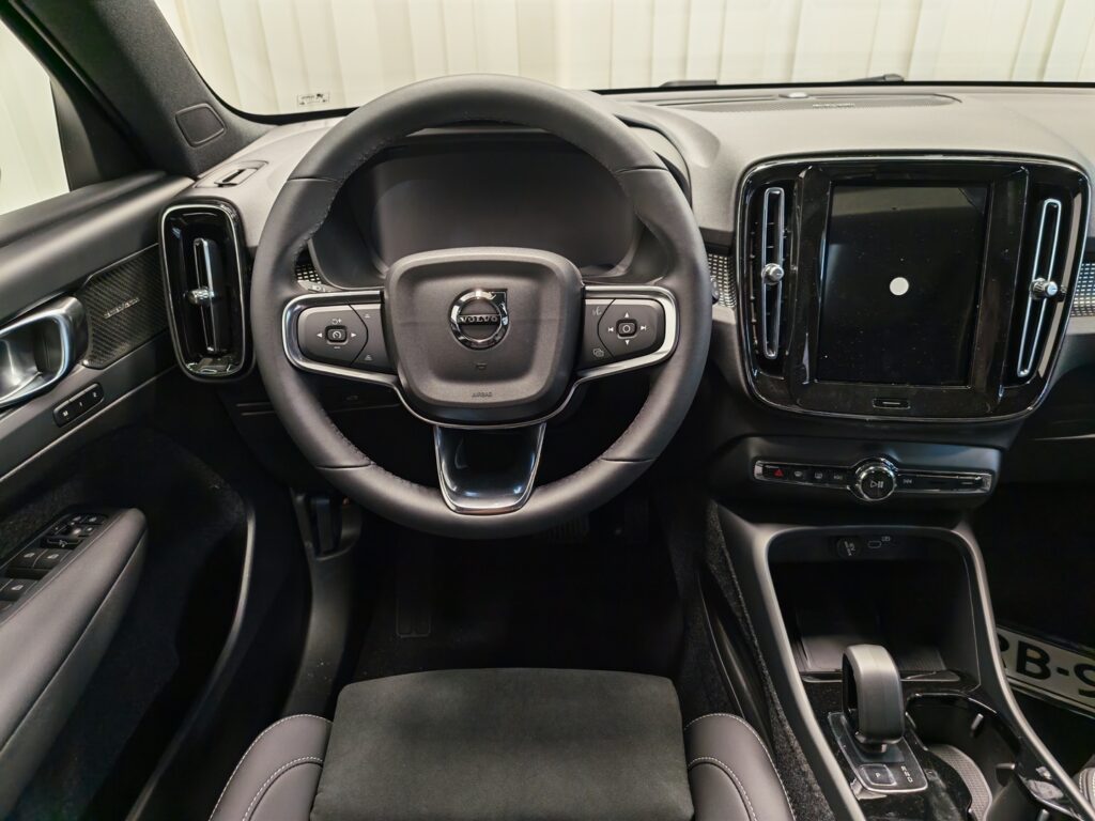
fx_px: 728
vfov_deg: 58.9
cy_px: 410
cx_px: 548
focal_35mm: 23
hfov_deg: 73.9
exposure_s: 1/50
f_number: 1.6
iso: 320
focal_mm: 5.4
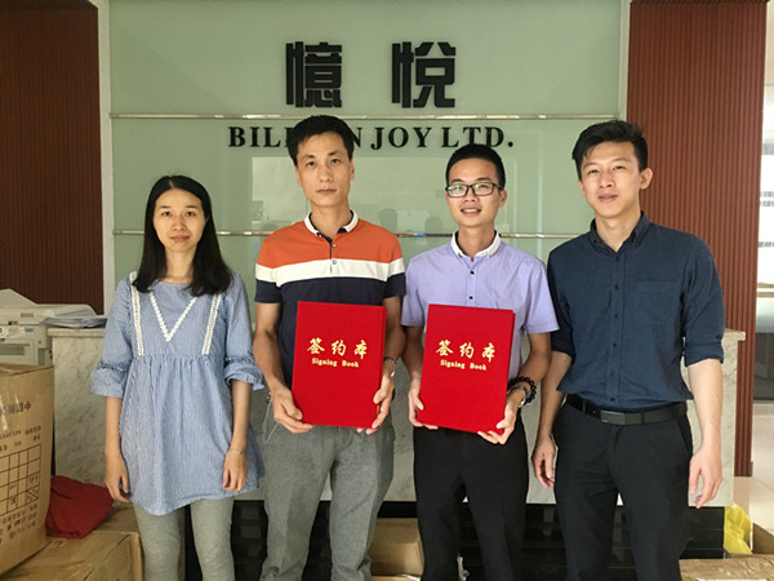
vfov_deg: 48.2
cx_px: 387
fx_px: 648
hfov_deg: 61.7
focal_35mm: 29
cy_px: 290
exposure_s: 1/17
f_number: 2.2
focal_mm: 4.15
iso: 100
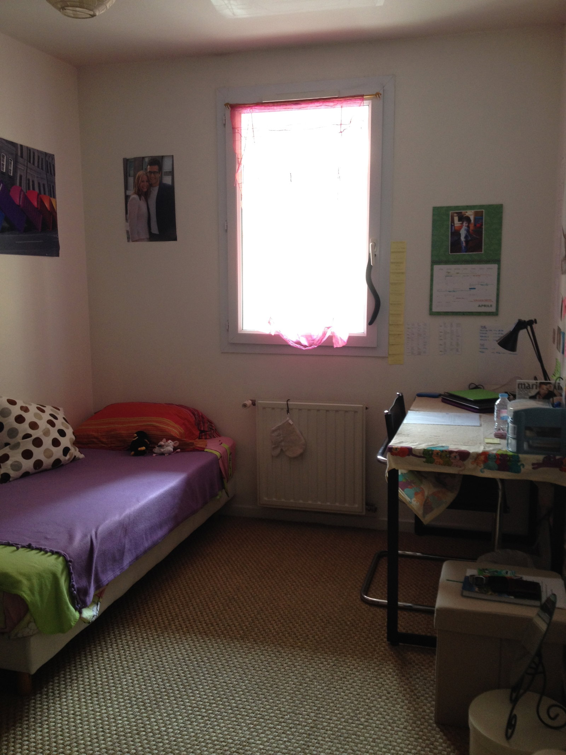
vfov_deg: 52.6
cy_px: 378
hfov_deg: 40.7
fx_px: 763
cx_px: 283
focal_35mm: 35
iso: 80
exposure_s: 1/20
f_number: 2.4
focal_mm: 4.28
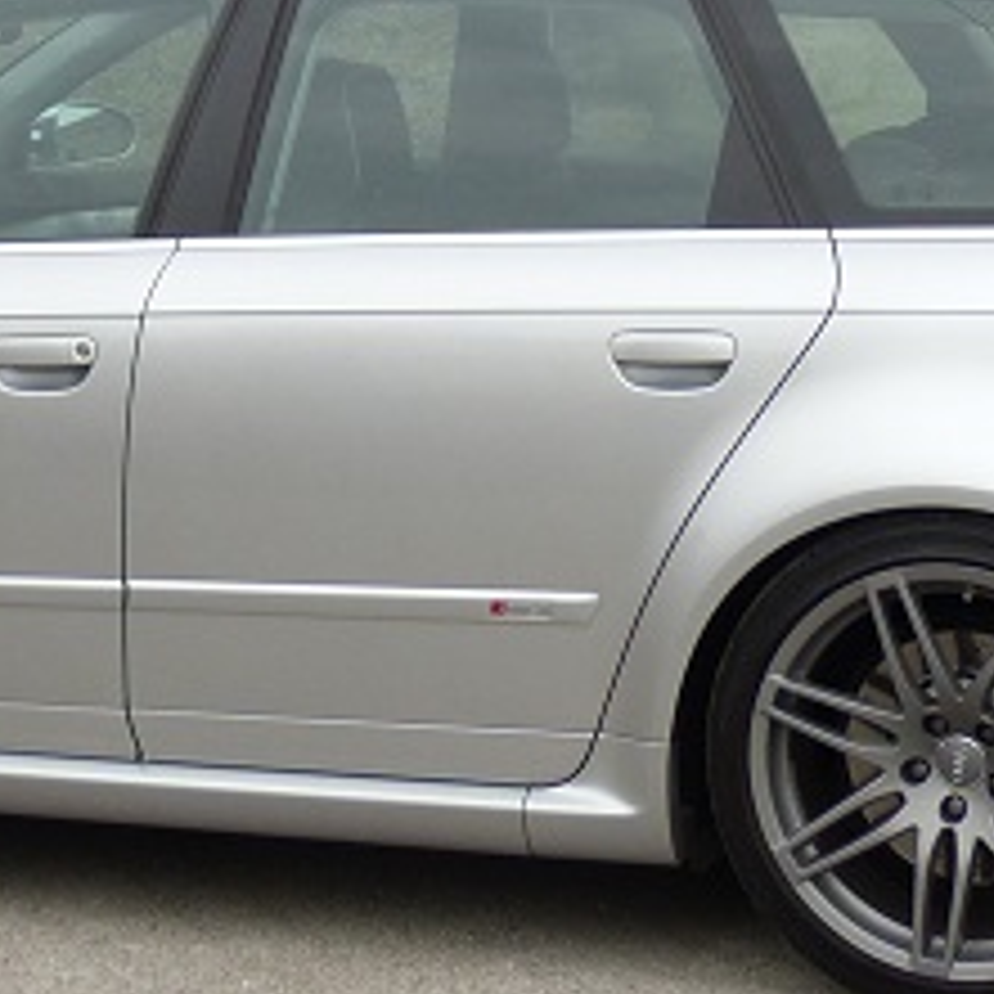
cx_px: 31
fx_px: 4321
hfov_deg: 13.0
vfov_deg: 12.6
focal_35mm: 133
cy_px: -430
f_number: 2.8
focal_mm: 6.6
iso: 100
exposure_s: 1/800
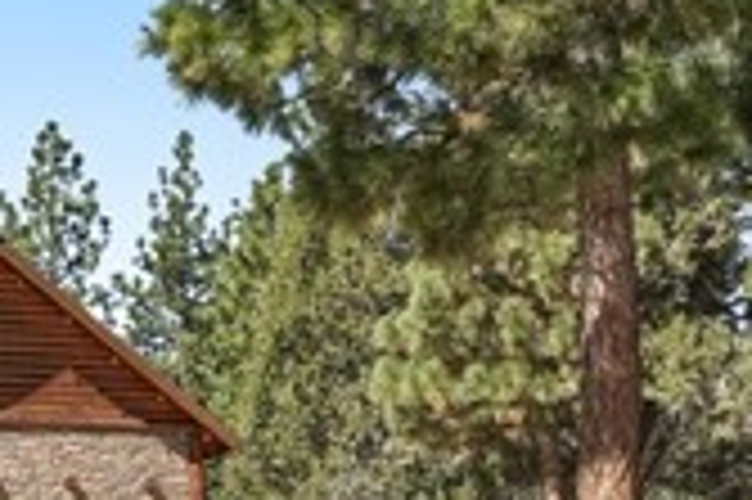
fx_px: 2523
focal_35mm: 121
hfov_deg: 15.0
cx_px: -540
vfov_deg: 10.8
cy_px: 797
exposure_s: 1/750
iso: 400
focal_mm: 31.5
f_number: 8
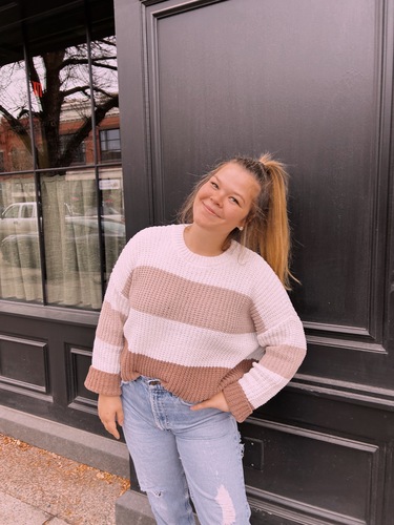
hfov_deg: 53.1
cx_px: 197
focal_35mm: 26
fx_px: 395
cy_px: 262
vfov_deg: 67.3
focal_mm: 5.7
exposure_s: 1/120
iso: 40
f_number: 1.5
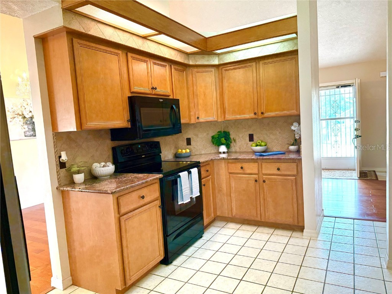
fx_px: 272
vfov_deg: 56.8
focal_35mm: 24
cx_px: 196
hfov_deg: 71.6
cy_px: 147
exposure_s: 1/120
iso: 320
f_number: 1.78
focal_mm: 6.76
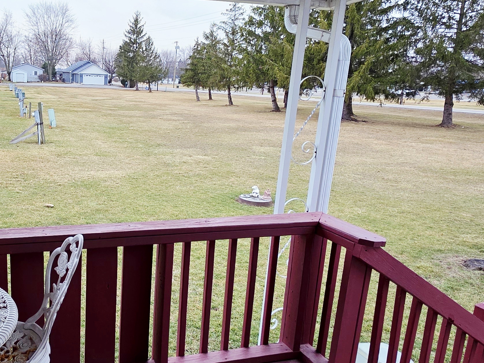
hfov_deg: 55.3
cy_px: 191
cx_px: 115
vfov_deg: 45.4
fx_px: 433
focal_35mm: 31
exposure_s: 1/120
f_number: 1.9
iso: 125
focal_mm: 2.2
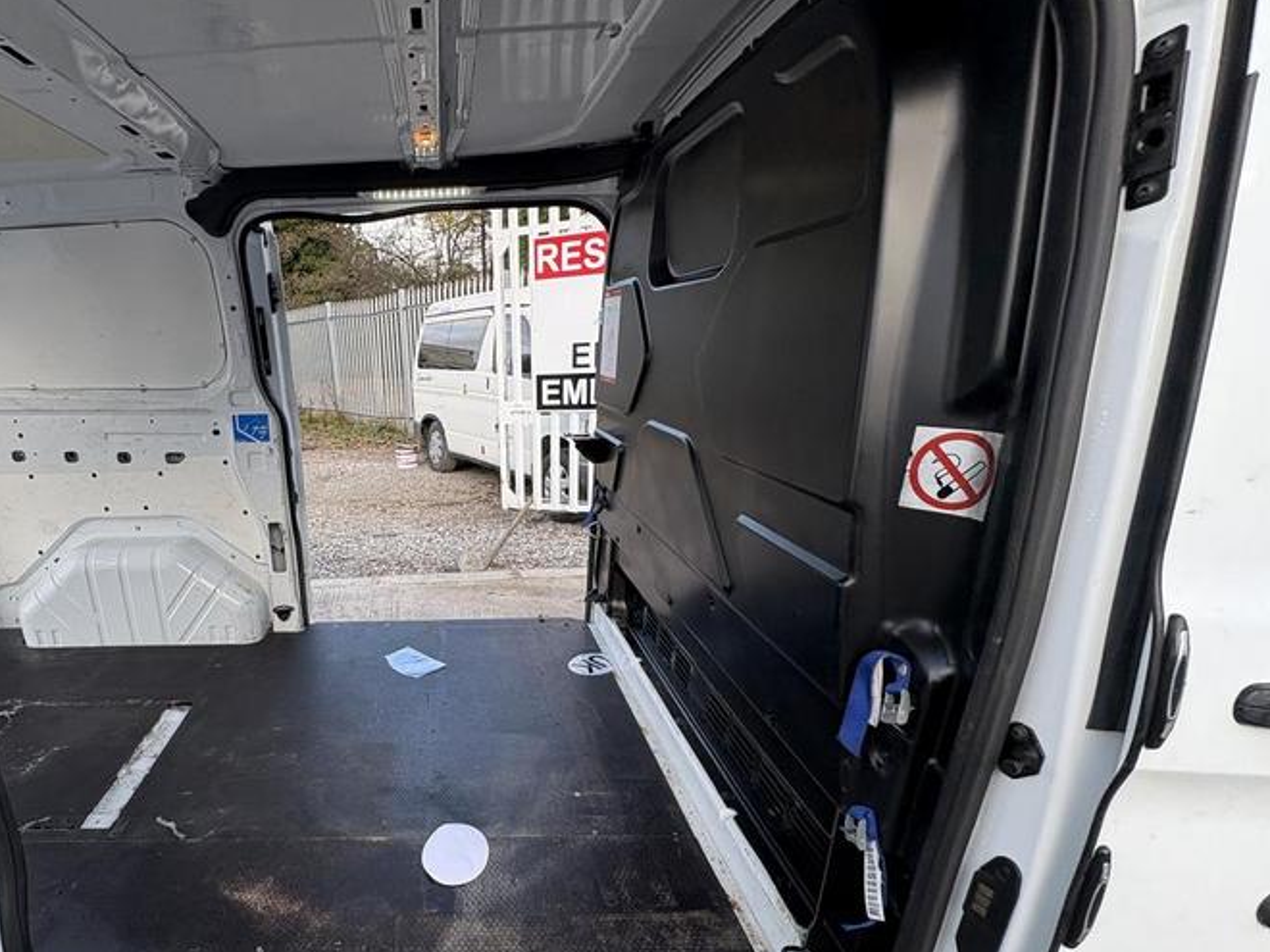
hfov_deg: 81.8
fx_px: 697
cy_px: 602
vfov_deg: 67.5
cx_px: 423
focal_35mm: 19
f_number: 2.2
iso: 40
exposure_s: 1/137
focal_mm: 2.22
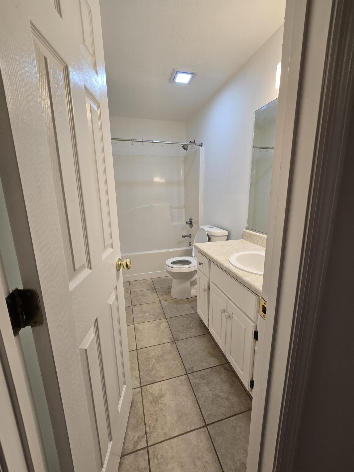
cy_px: 236
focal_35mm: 13
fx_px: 177
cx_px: 177
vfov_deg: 106.2
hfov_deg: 89.9
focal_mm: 2.2
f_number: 2.2
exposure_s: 1/60
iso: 64
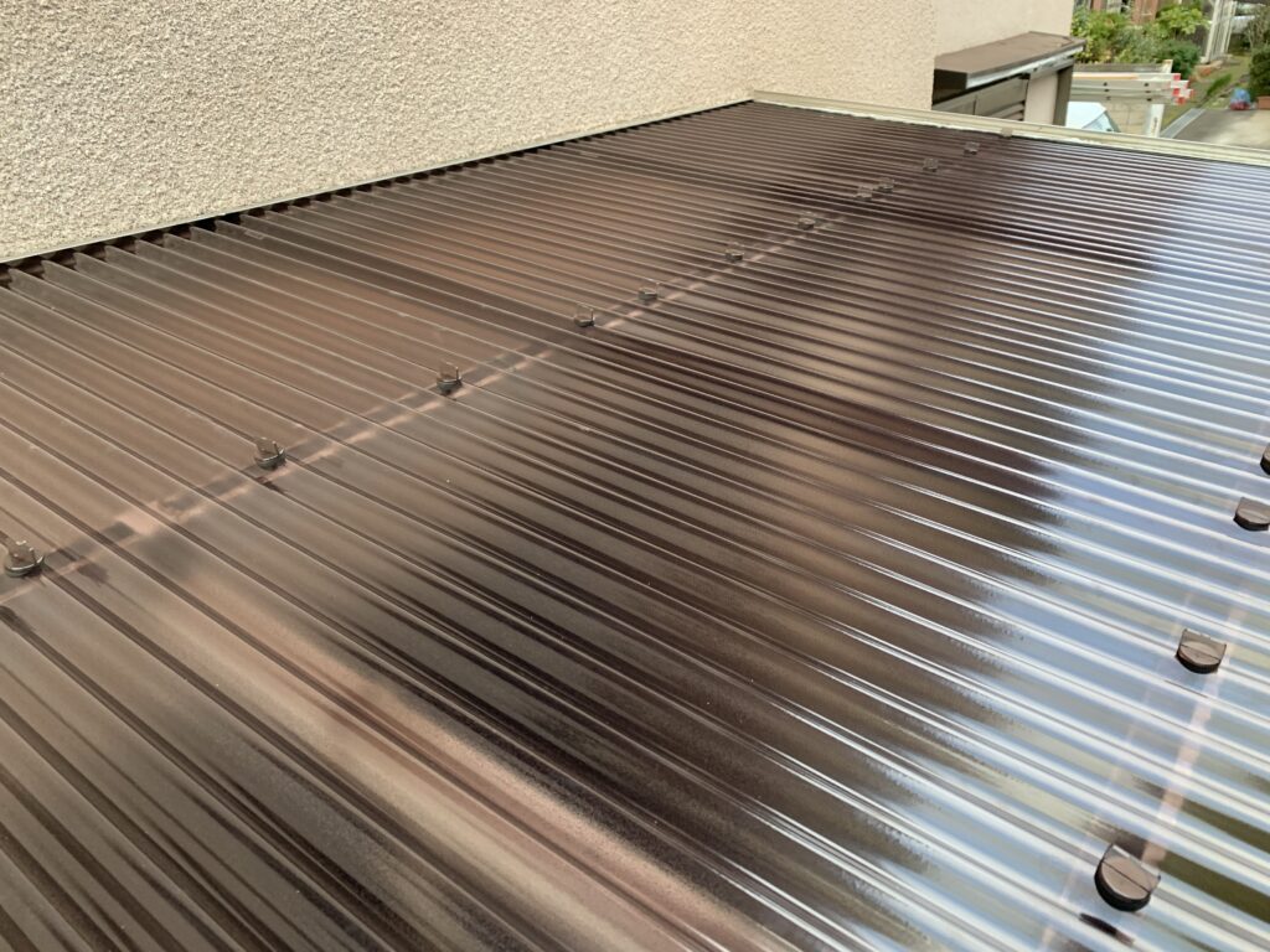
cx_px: 635
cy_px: 476
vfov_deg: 53.1
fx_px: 954
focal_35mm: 26
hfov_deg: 67.3
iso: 100
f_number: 1.8
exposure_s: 1/60
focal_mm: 4.25
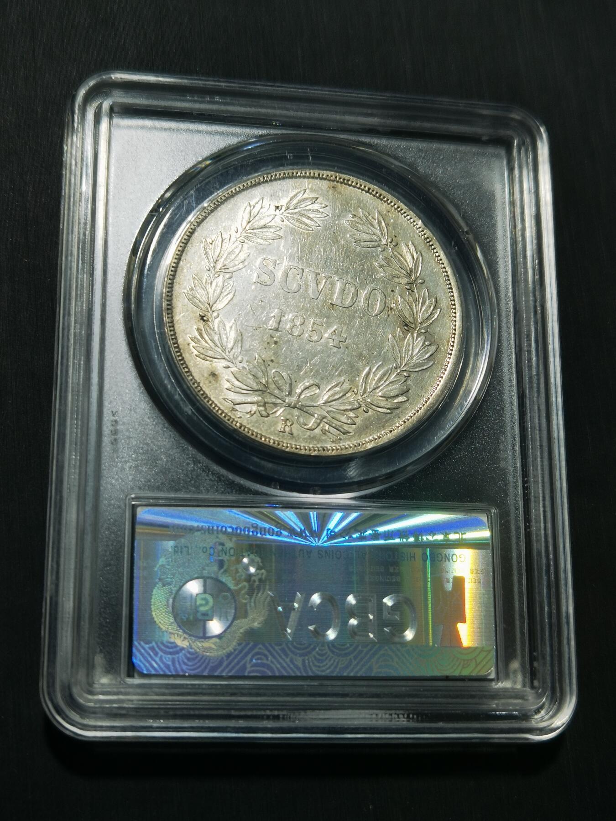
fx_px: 1281
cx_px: 308
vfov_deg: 35.5
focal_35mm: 54
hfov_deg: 27.0
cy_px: 410
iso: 50
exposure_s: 1/100
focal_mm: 6.67
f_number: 1.9
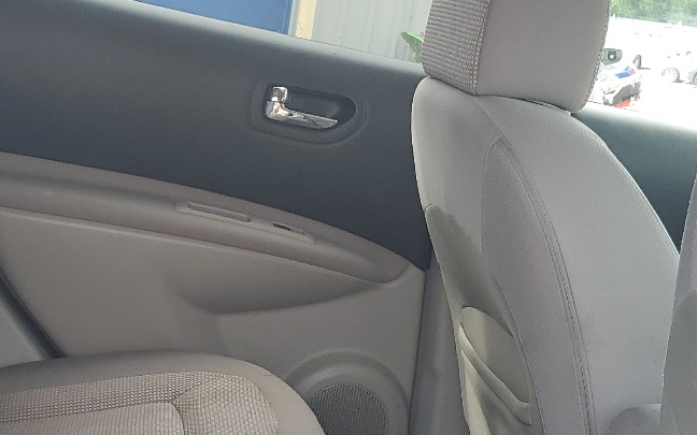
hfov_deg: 30.0
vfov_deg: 18.8
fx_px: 1292
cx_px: 236
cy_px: 385
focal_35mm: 68
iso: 50
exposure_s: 1/192
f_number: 1.5
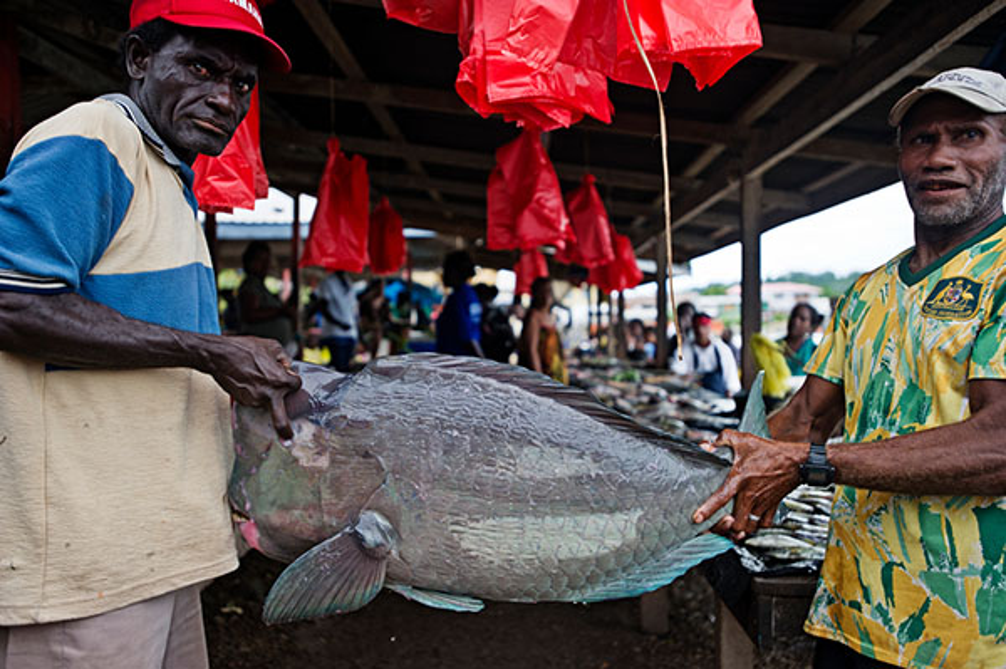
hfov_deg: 58.8
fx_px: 893
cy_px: 334
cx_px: 503
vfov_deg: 41.0
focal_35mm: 32
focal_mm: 32
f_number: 2.8
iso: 200
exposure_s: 1/800
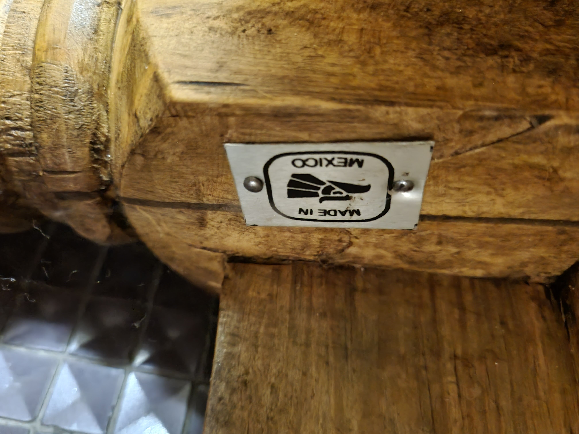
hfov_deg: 67.3
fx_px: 435
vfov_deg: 53.1
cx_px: 290
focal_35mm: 26
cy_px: 217
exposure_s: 1/13
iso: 1250
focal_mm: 5.4
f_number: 1.8
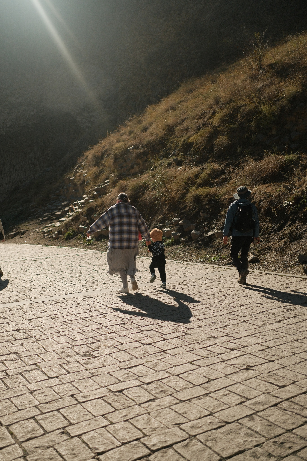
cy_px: 230
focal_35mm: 35
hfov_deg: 37.9
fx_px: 448
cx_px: 154
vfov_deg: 54.4
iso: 640
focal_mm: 23
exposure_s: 1/5000
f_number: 2
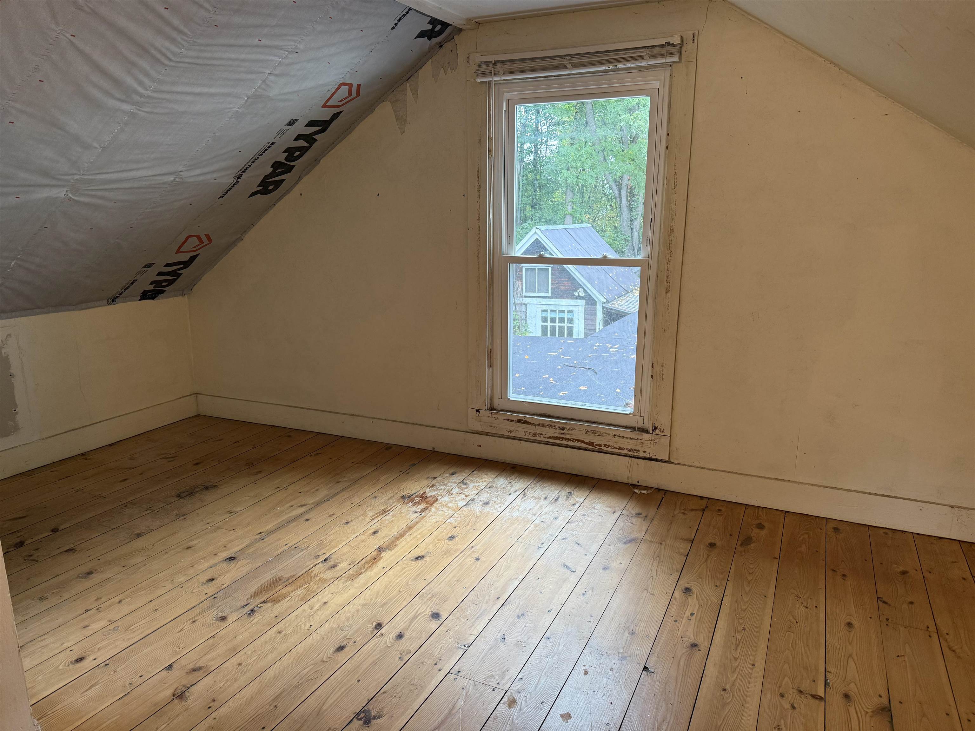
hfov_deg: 71.6
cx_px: 488
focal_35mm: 24
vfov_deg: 56.8
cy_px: 366
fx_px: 676
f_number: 1.78
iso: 160
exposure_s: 1/60
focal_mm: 6.76
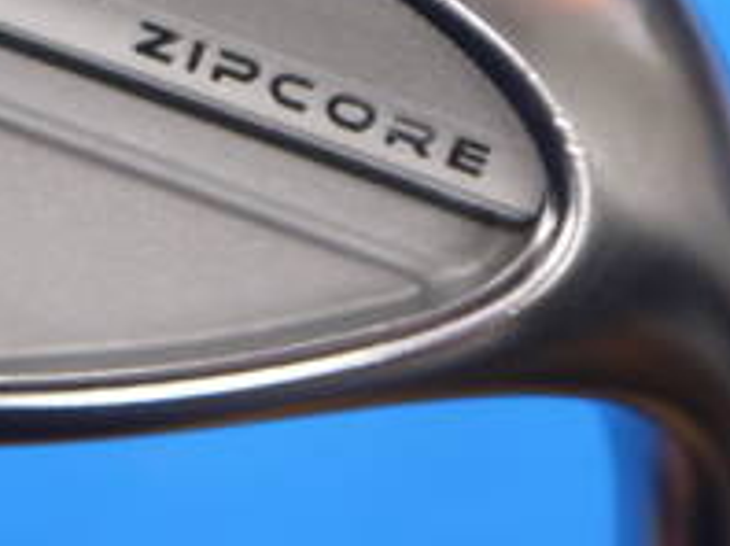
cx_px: -129
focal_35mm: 272
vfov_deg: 5.4
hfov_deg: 7.2
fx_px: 5729
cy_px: -192
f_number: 5.6
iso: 640
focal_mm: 42
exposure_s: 1/80
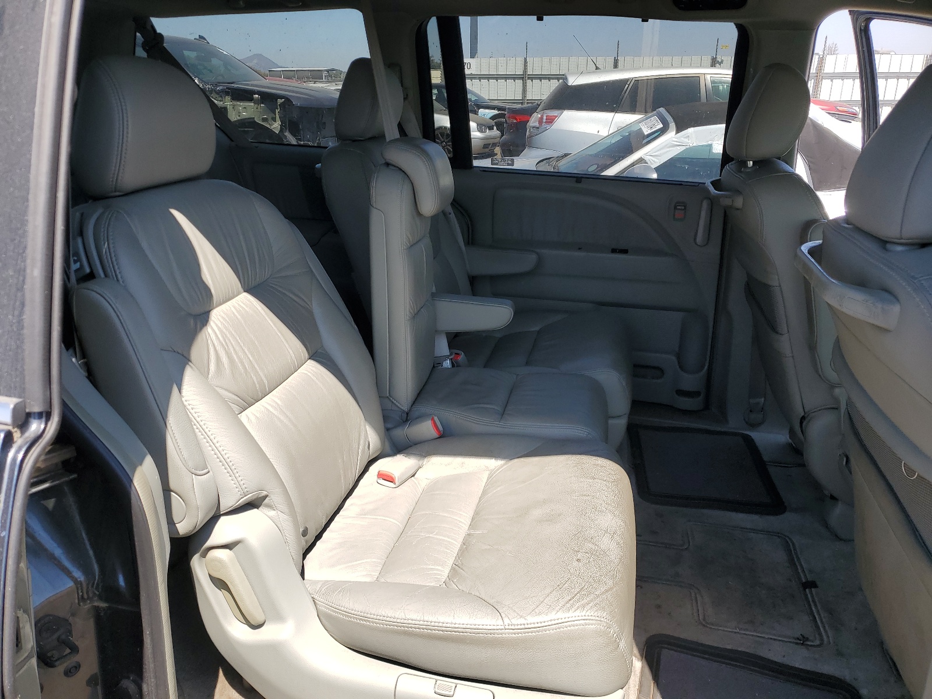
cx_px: 466
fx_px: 700
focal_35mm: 26
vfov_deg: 53.1
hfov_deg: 67.3
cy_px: 350
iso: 50
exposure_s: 1/1250
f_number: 1.5
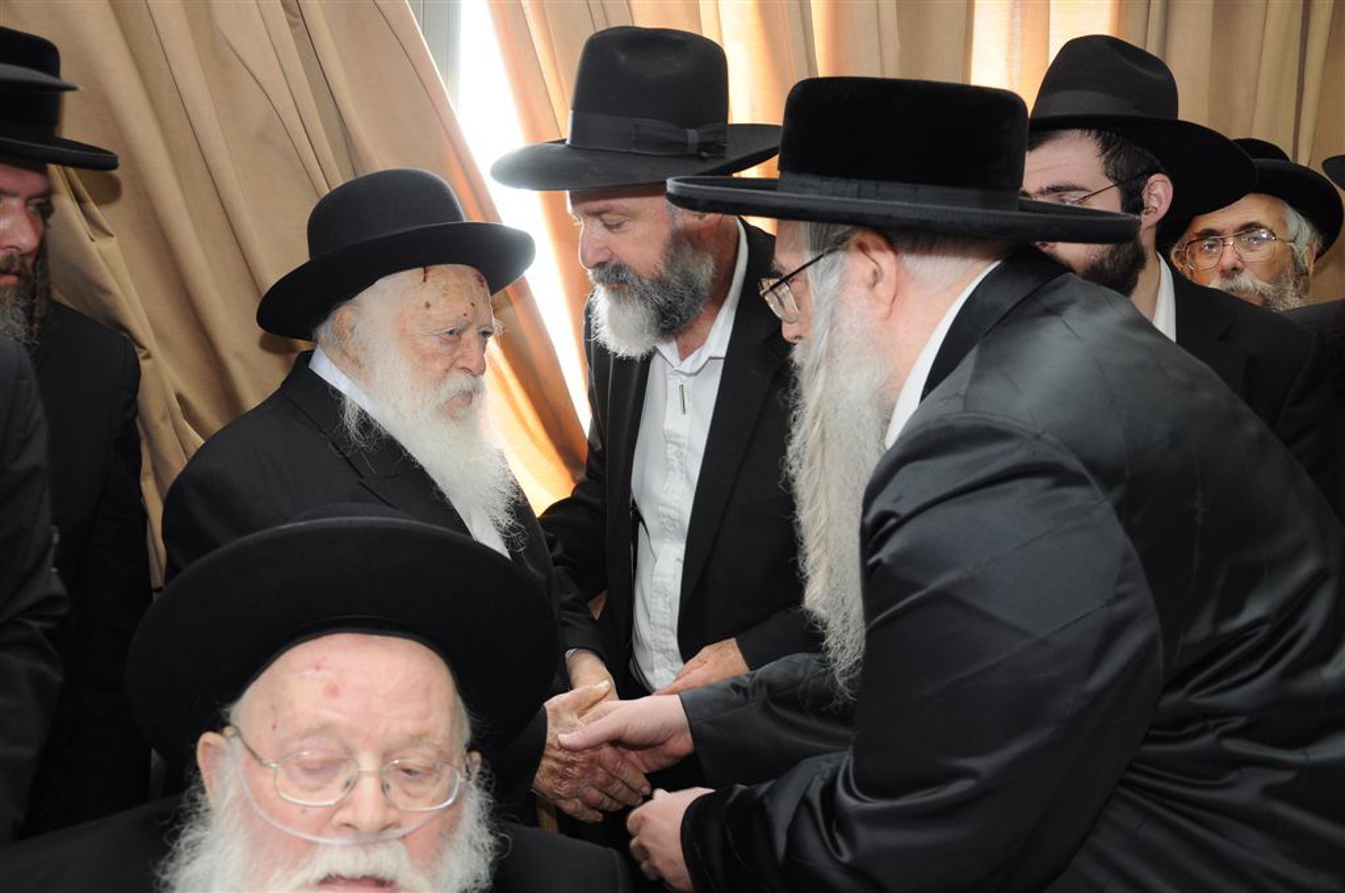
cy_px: 446
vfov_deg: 35.4
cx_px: 672
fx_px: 1399
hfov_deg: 51.3
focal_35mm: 38
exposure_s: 1/60
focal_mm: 25
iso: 500
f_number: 4.5
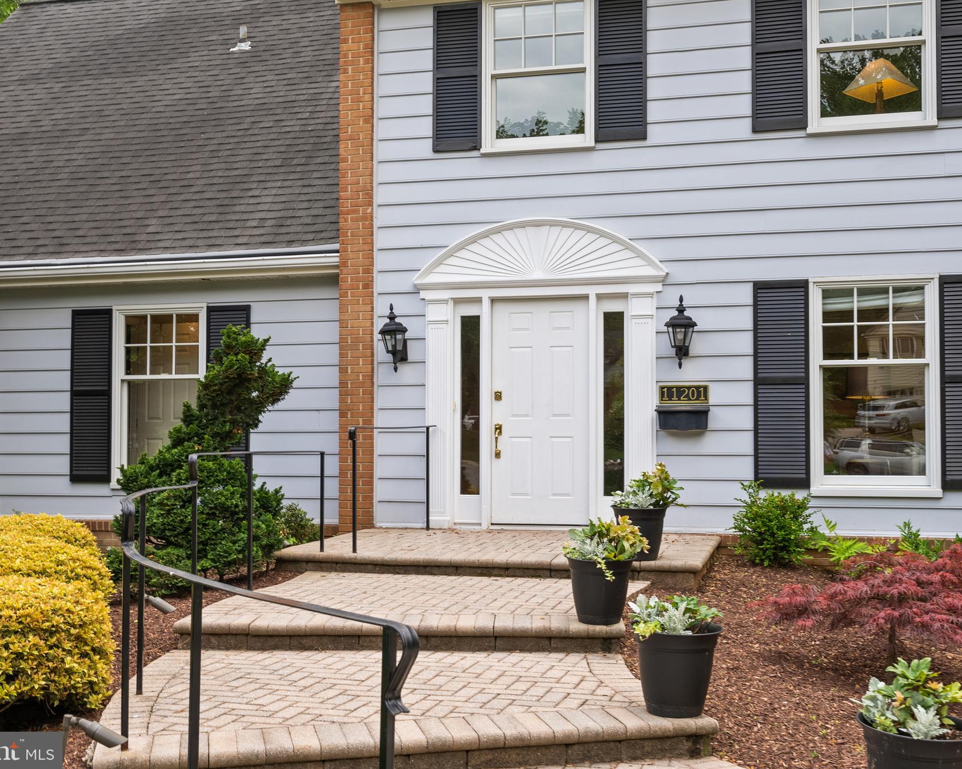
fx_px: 1127
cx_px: 523
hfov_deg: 46.2
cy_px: 382
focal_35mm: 40
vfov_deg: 37.7
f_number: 8
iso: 200
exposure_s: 1/100
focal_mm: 34.5
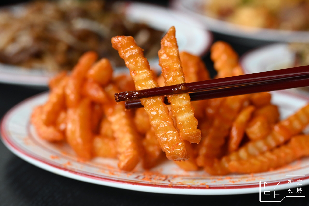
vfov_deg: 18.2
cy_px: 103
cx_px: 154
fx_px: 644
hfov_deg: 27.0
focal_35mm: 75
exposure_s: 1/160
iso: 640
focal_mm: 50
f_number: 3.2
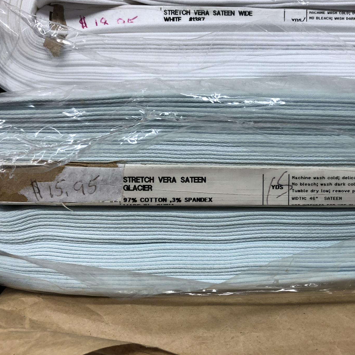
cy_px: 181
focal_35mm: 35
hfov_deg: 46.5
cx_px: 237
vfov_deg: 47.2
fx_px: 406
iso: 50
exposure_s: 1/120
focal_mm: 3.99
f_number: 1.8
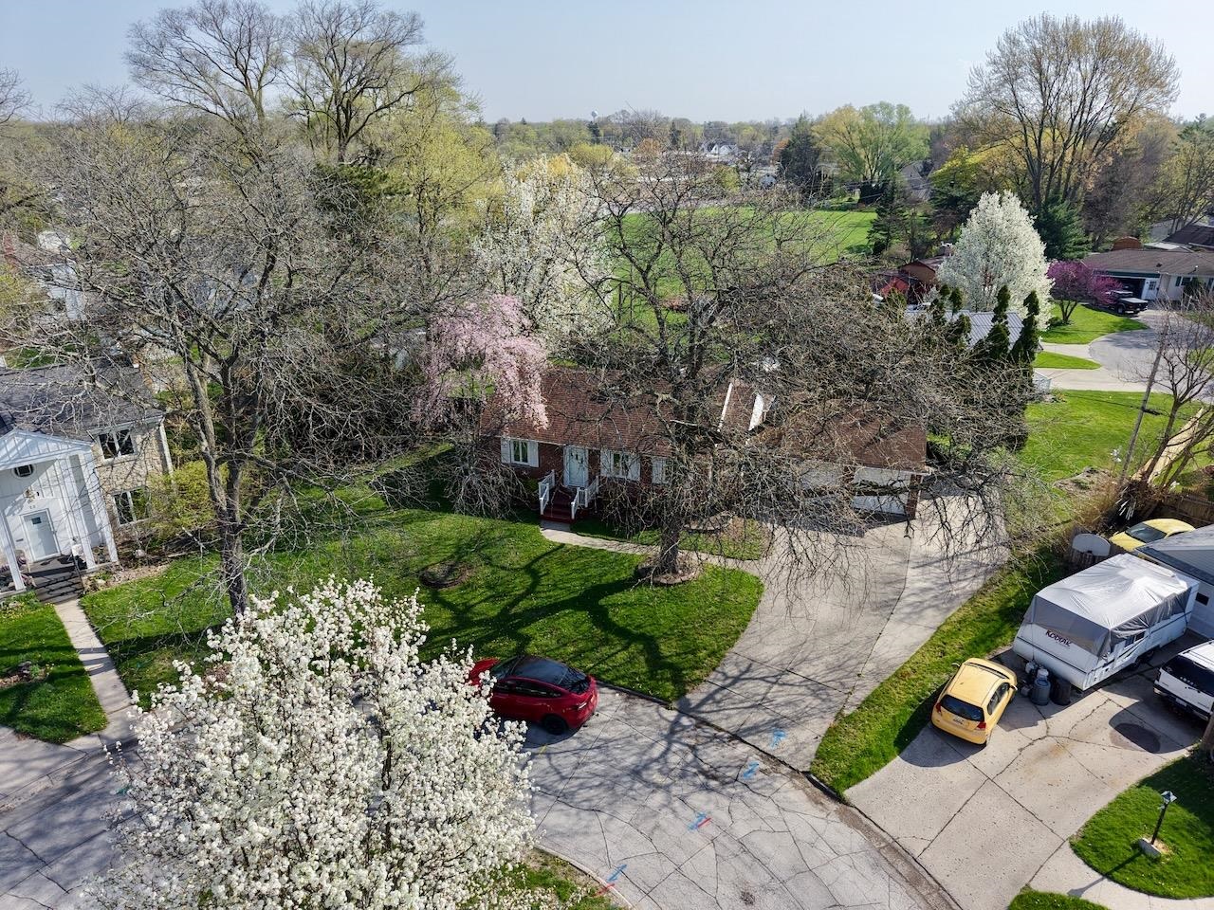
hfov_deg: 71.6
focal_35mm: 24
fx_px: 842
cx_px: 607
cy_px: 455
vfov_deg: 56.8
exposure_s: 1/4000
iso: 260
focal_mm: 8.67
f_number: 1.8
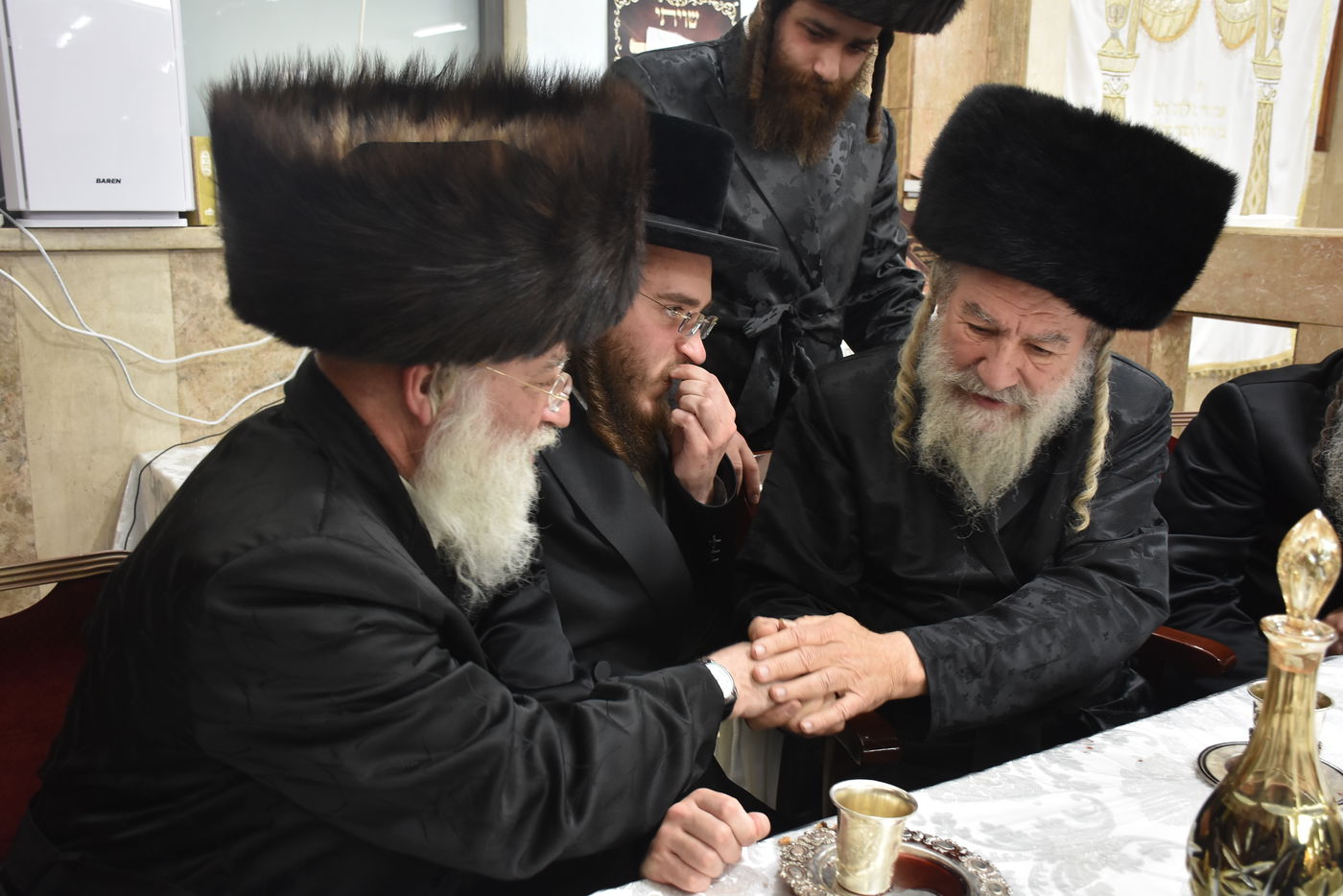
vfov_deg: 36.9
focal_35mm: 36
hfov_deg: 53.1
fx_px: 1343
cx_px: 672
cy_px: 448
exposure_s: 1/60
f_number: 5.6
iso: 800
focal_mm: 24
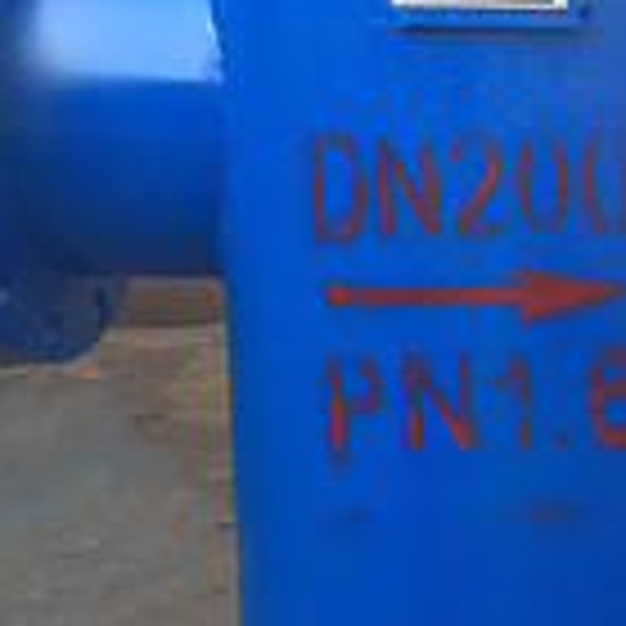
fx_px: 1882
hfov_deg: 17.1
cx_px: 937
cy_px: 358
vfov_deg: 18.9
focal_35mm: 92
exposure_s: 1/421
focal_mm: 4.15
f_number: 2.2
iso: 32
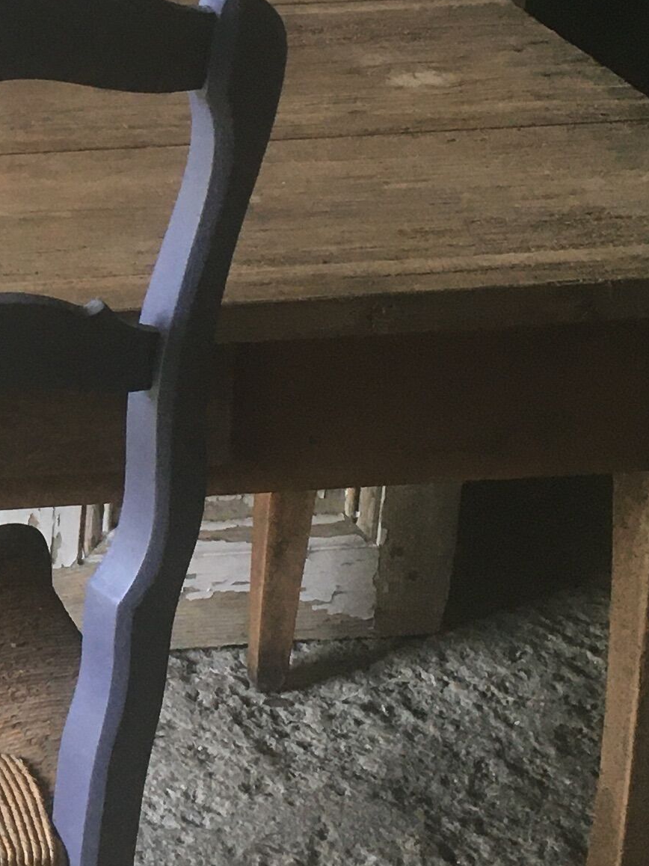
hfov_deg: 13.7
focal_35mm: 101
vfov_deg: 19.4
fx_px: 2526
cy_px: 271
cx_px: -334
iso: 50
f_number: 2.2
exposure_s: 1/33
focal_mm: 4.15
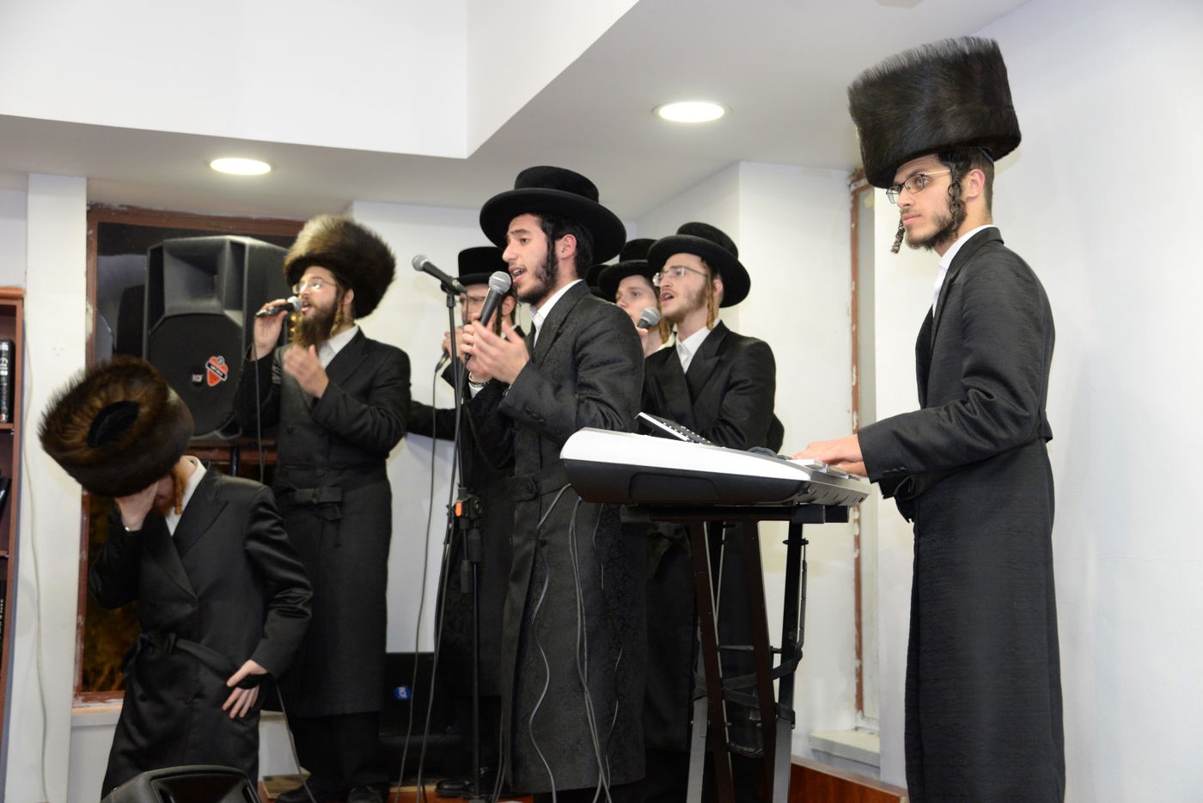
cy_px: 402
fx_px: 1604
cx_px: 602
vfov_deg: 28.1
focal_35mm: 48
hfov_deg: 41.1
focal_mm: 48
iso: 2000
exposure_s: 1/60
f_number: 4.5
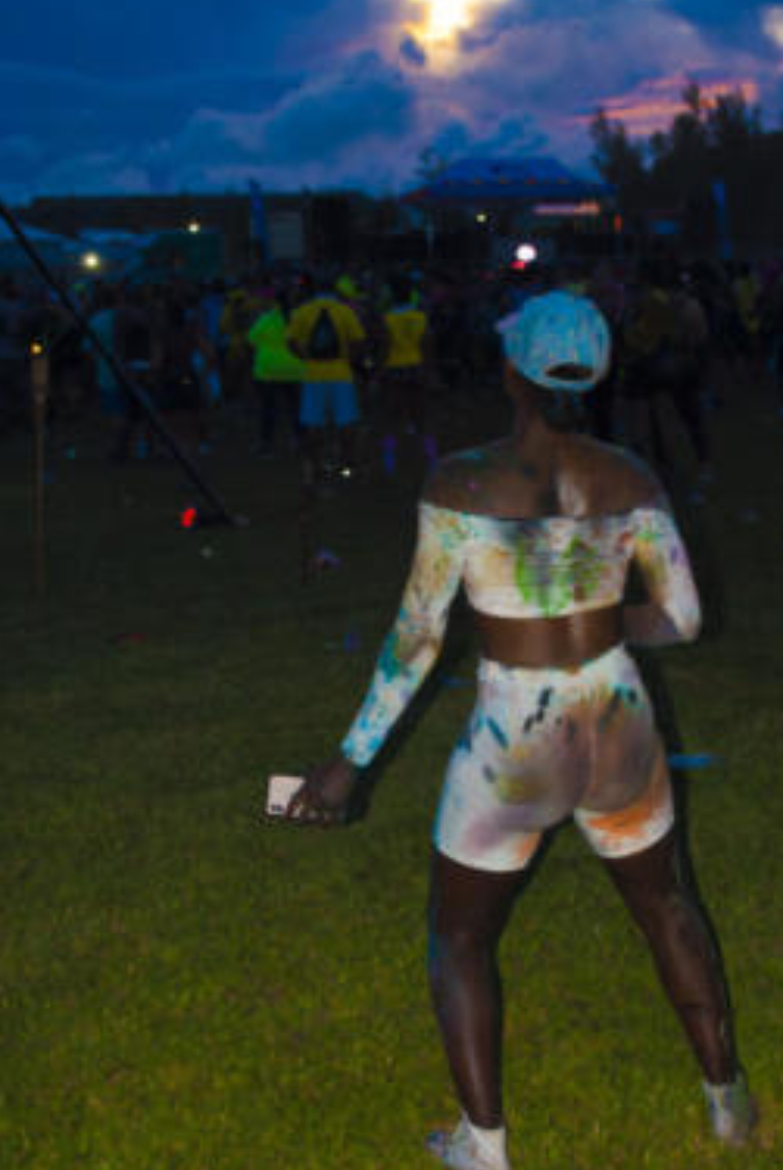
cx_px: 473
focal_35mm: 56
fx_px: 1822
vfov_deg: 35.6
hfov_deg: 24.2
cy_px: 615
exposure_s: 1/60
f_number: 4.5
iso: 200
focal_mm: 28
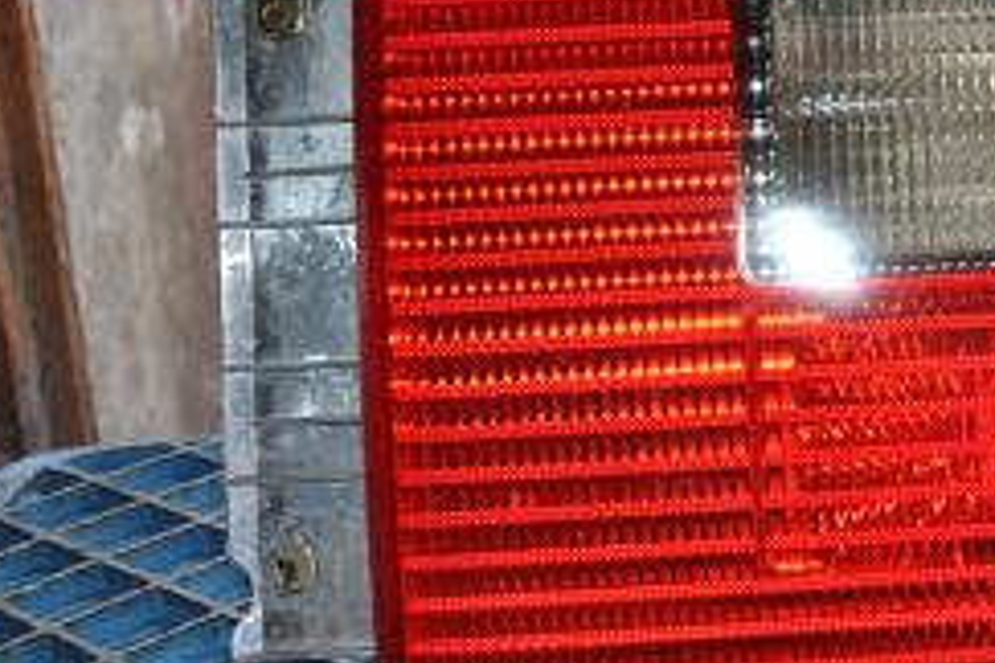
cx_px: 962
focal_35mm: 74
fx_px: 2045
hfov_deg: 26.1
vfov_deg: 18.4
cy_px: 229
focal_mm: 24
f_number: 3.8
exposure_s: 1/125
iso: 250
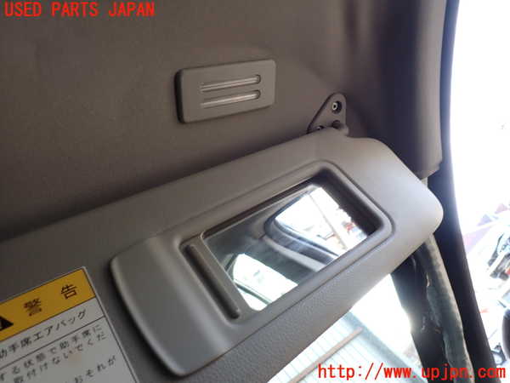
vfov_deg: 54.9
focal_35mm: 25
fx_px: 368
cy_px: 192
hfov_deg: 69.4
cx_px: 255
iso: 100
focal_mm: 4.5
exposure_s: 1/80
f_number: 2.8
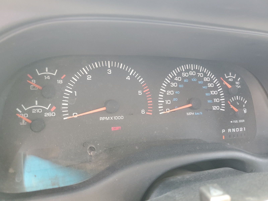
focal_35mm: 26
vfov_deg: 53.1
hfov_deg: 67.3
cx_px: 134
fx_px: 201
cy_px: 100
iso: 186
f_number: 1.5
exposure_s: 1/60.2
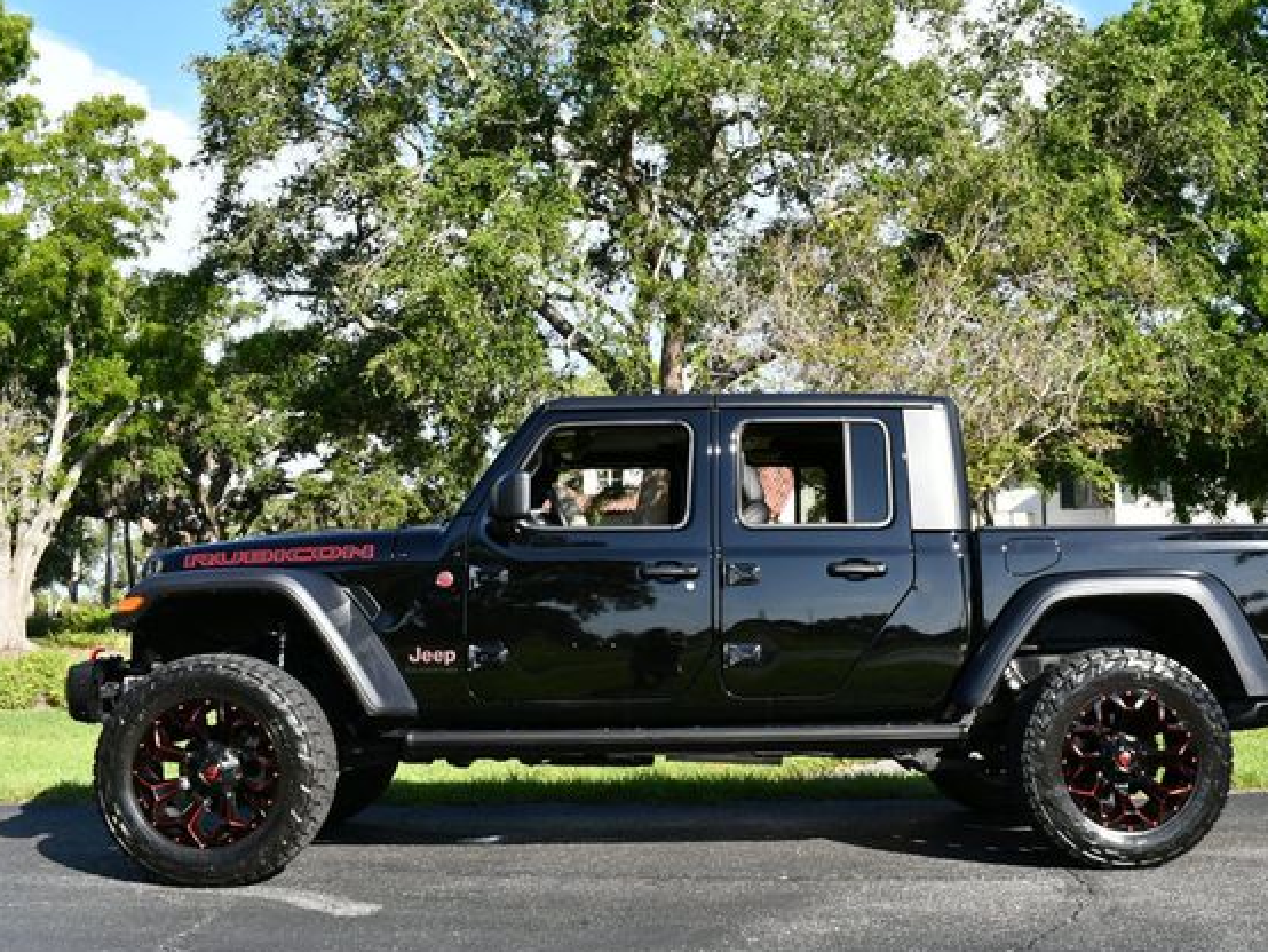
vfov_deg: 36.0
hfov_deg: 46.6
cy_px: 483
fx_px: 1466
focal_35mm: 40
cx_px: 726
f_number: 8
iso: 180
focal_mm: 18
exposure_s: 1/250
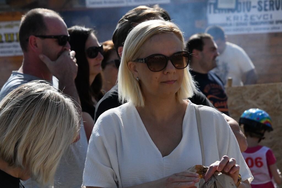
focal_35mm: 217
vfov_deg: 6.3
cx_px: 141
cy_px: 94
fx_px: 1700
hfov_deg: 9.5
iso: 6400
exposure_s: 1/8000
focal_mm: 145
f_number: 13
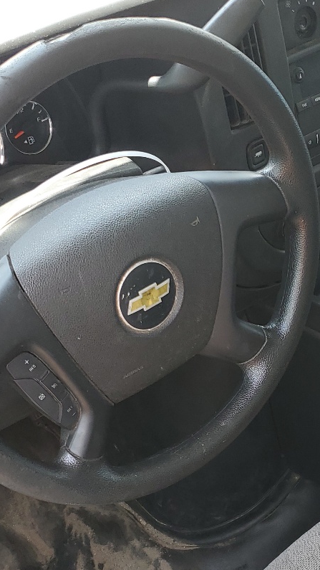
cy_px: 380
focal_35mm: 57
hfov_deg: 20.9
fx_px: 860
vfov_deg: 36.2
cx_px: 251
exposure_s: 1/143
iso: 50
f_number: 1.5
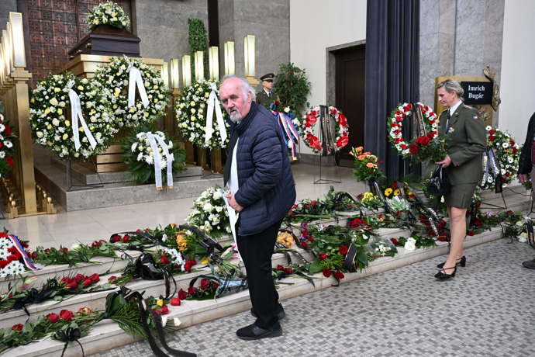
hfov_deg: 61.9
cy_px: 178
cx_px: 268
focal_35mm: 30
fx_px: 446
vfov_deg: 43.6
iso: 4000
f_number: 5
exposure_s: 1/250
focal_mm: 30
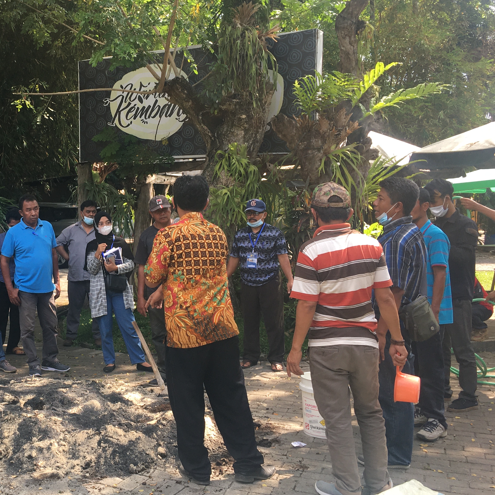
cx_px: 66
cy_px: 221
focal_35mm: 45
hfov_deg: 35.7
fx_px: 728
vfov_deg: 37.5
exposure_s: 1/254
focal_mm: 4.15
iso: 25
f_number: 2.2
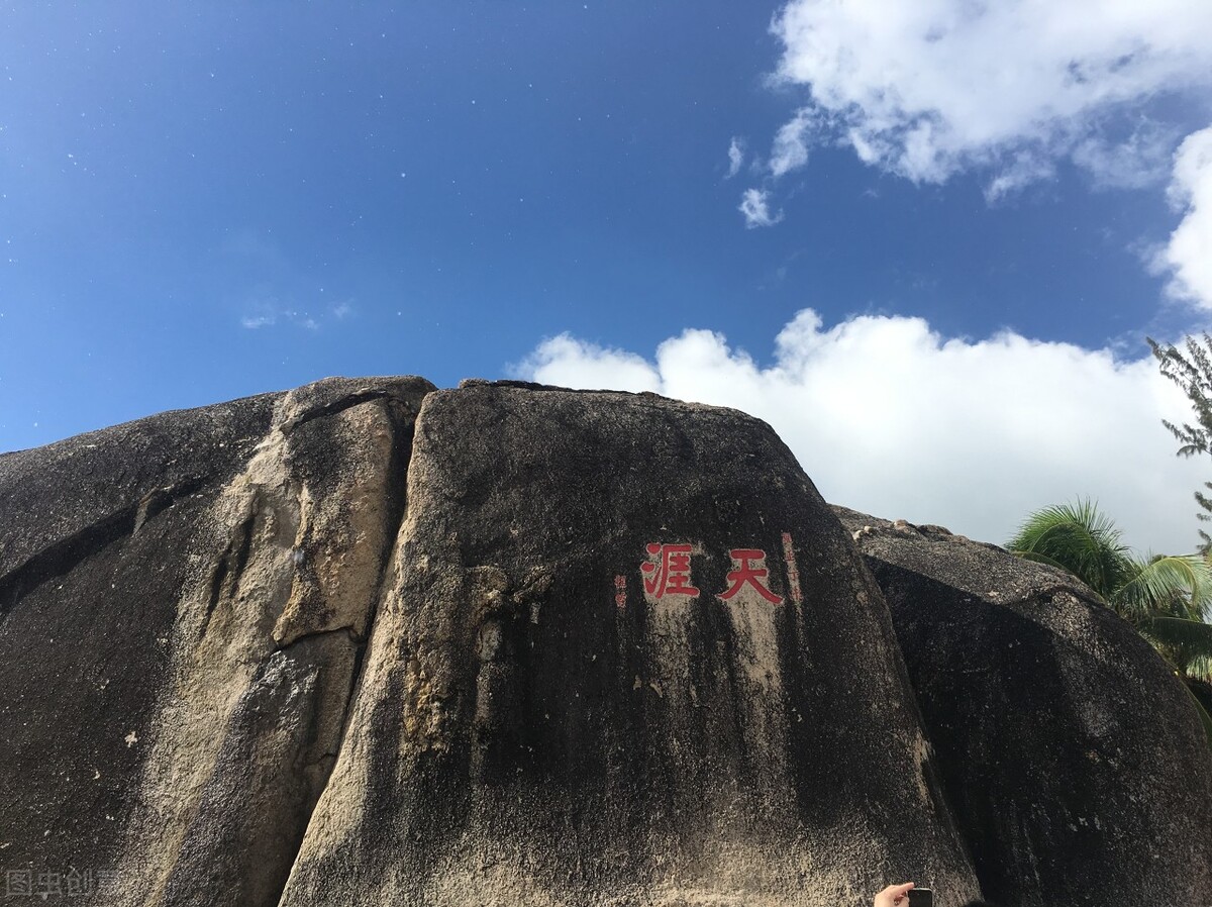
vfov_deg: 48.2
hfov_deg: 61.7
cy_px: 454
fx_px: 1015
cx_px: 606
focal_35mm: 29
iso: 25
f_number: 2.2
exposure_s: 1/2331
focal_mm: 4.15
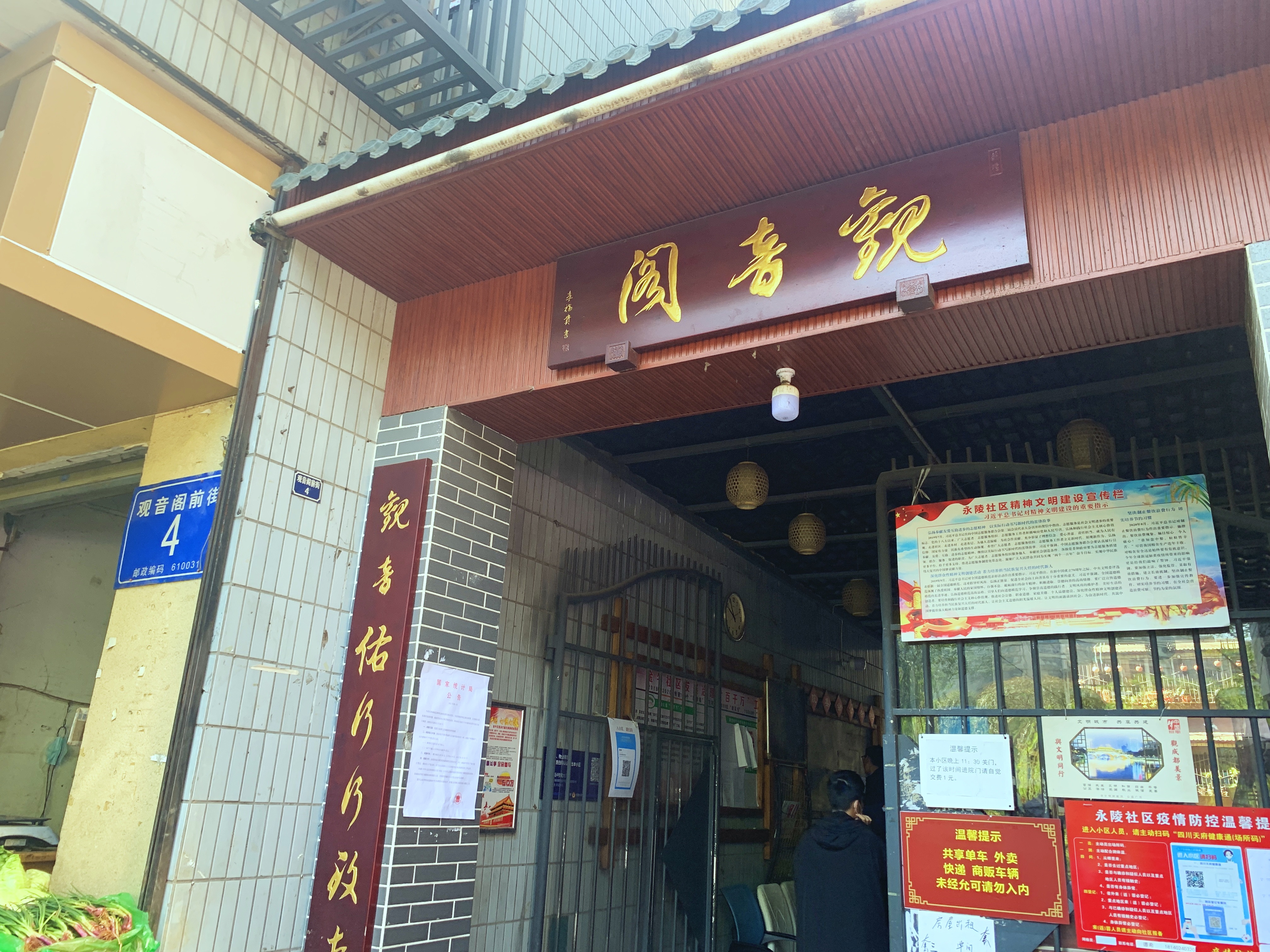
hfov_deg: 67.3
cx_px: 635
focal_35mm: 26
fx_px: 954
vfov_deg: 53.1
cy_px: 476
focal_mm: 4.25
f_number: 1.8
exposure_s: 1/121
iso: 64
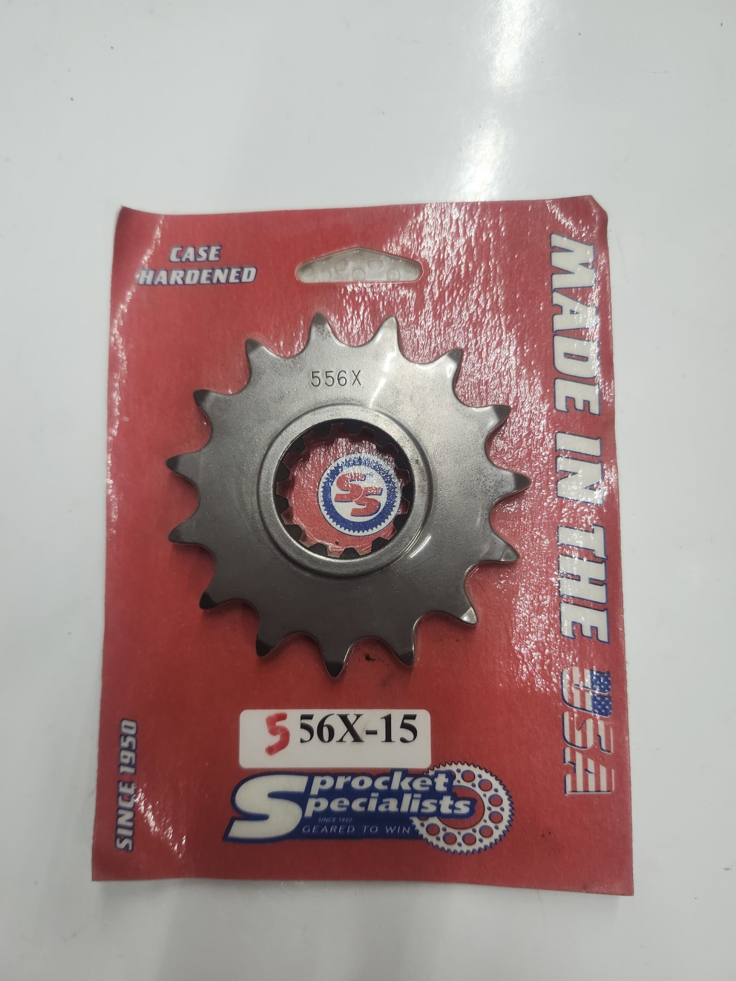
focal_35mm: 23
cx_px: 368
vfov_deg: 73.9
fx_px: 652
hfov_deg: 58.9
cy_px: 490
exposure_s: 1/120
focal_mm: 5.54
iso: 200
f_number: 1.8
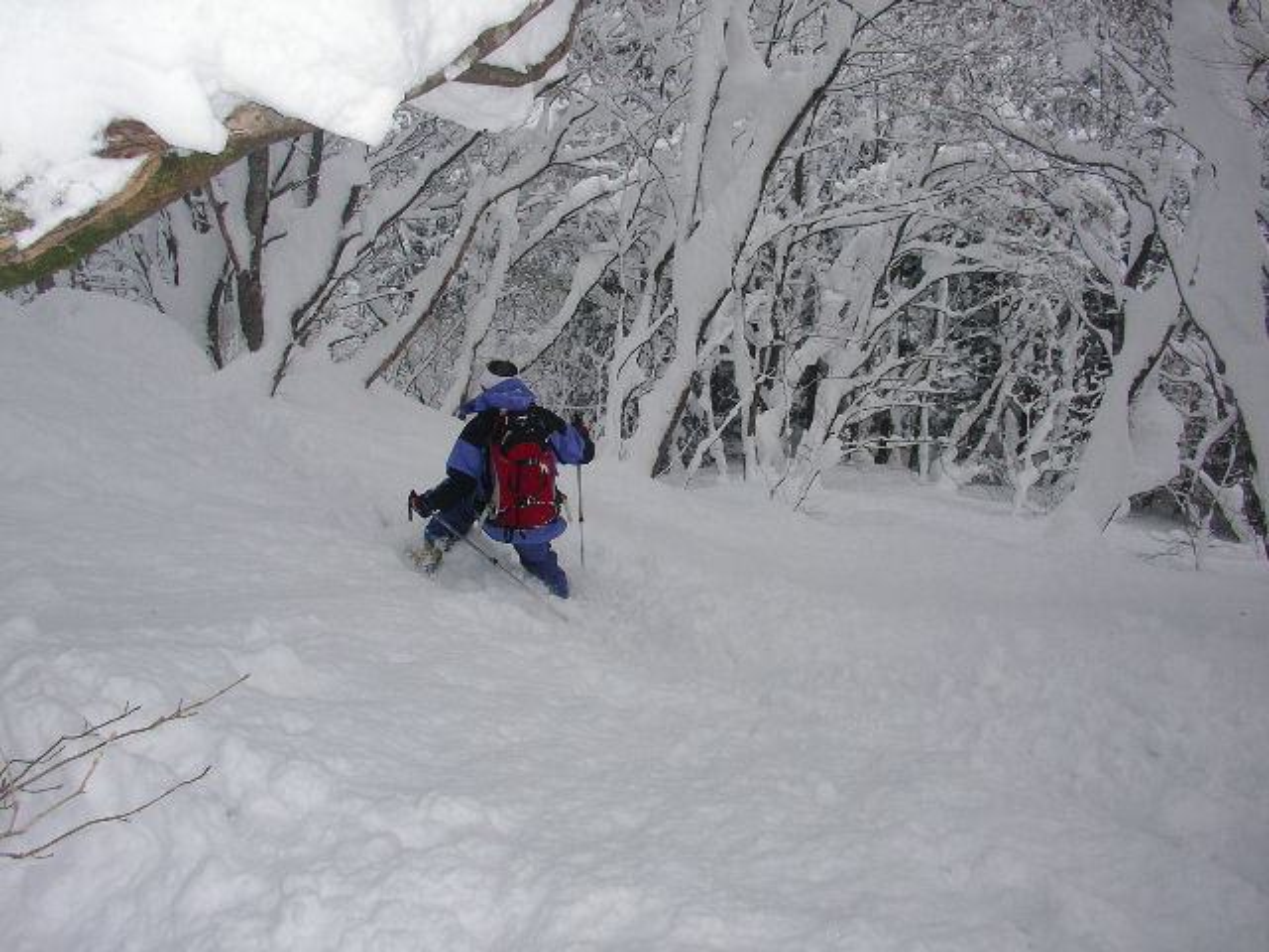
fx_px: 1356
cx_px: 634
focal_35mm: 37
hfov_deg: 50.1
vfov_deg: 38.7
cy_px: 476
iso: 64
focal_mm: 5.7
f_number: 6.9
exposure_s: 1/1000
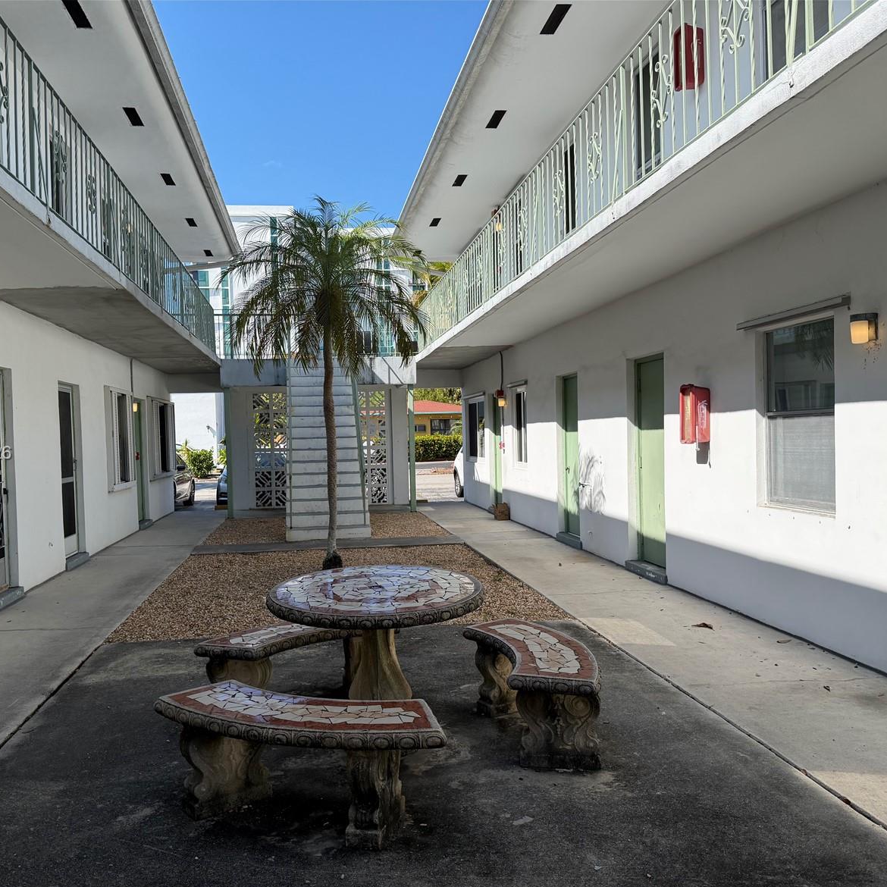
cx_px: 382
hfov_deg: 55.4
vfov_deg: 55.6
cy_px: 454
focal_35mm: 29
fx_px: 841
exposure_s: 1/4167
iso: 100
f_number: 1.78
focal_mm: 6.76
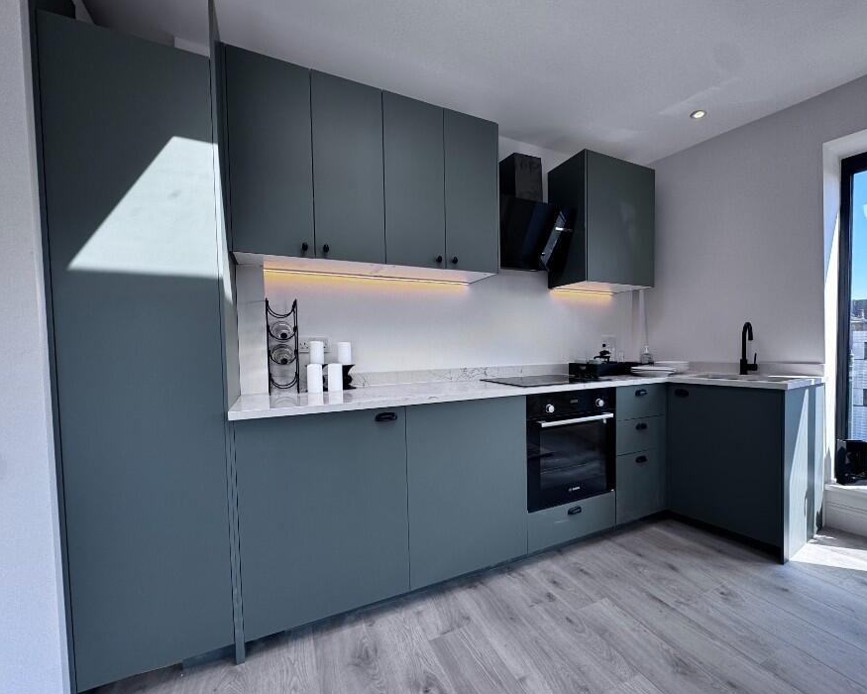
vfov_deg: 80.3
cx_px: 506
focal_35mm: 16
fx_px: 411
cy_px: 364
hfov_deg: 92.3
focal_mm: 2.22
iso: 40
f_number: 2.2
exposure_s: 1/215
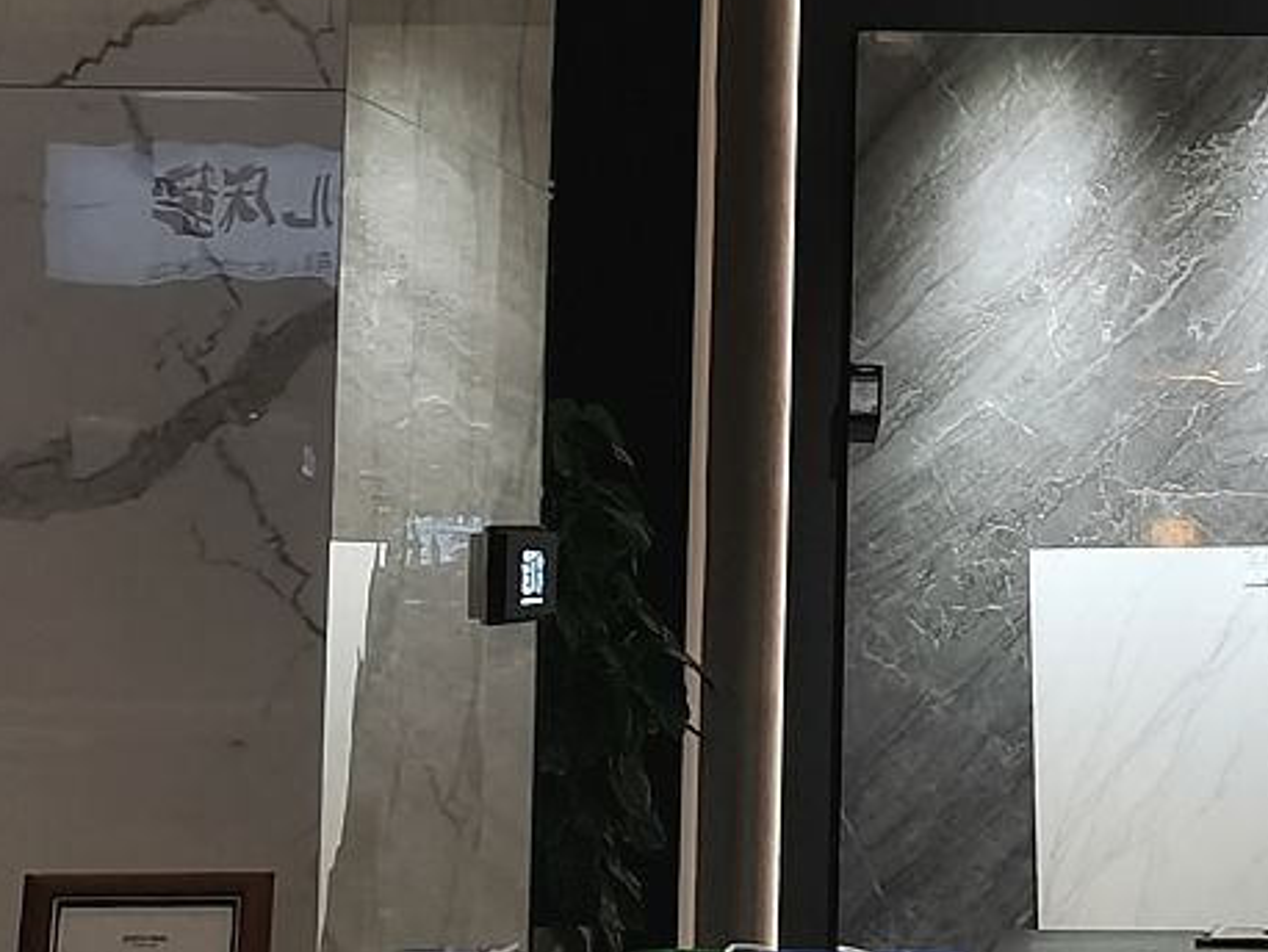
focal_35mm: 131
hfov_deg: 14.7
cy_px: -83
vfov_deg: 11.2
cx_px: 1334
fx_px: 4801
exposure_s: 1/120
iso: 64
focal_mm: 5.58
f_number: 1.8
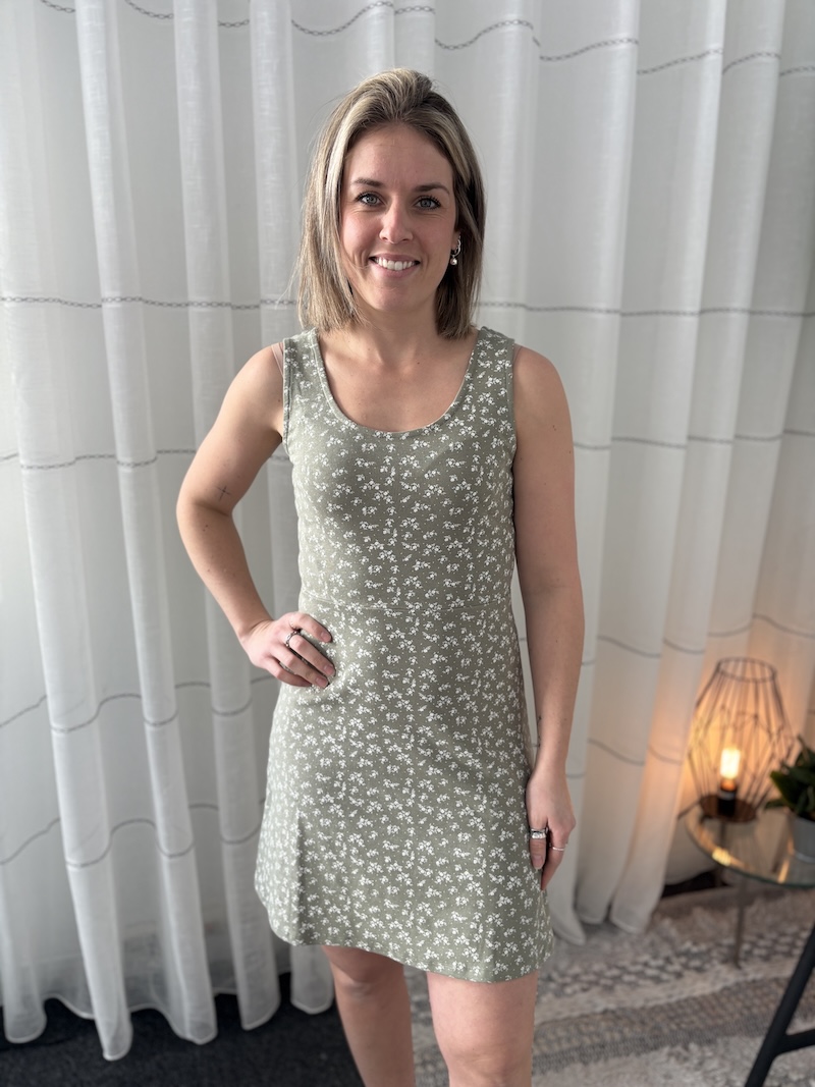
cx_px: 408
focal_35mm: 26
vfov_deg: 67.3
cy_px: 544
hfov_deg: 53.1
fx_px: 816
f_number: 1.6
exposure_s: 1/120
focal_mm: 5.96
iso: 80
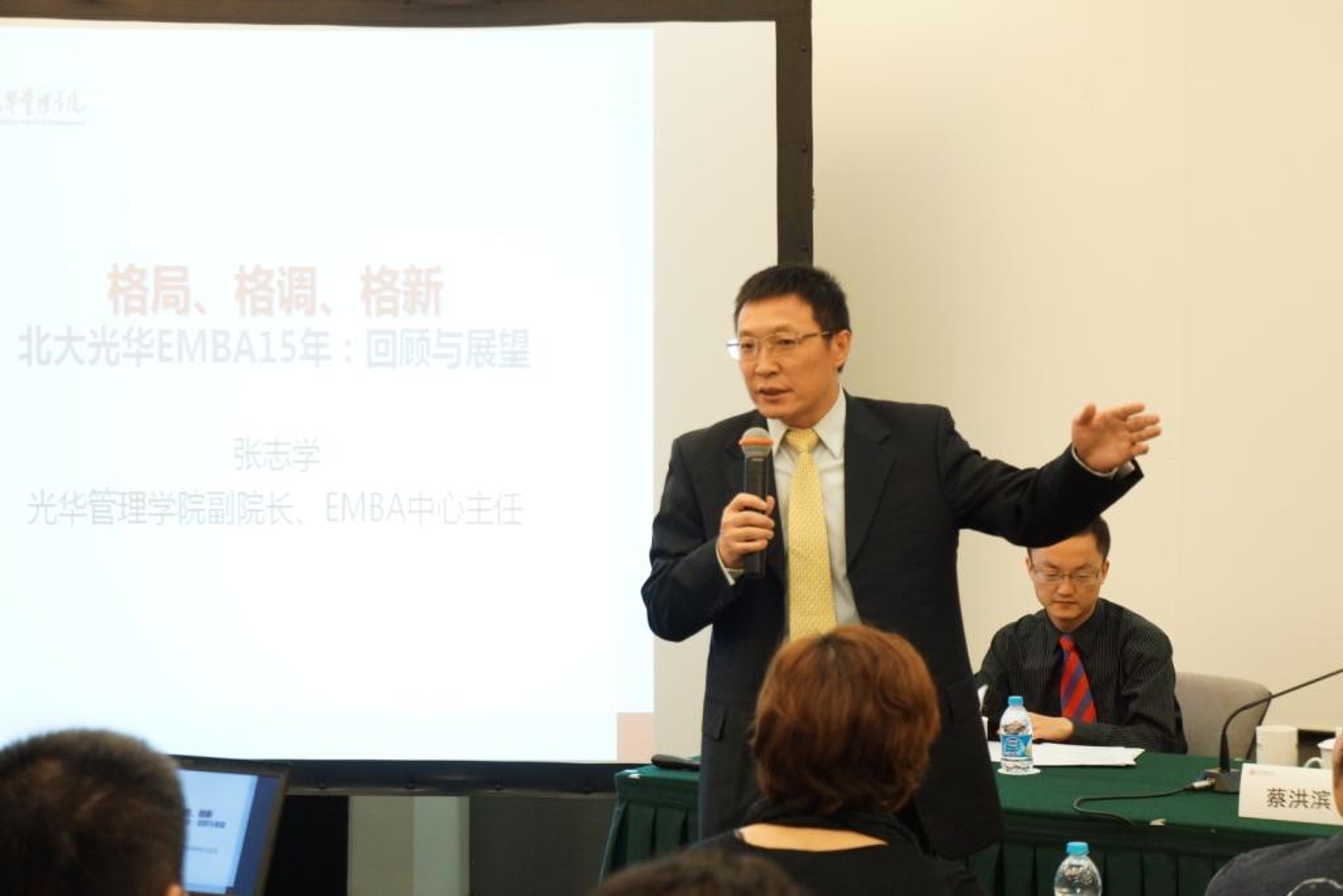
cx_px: 672
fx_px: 3059
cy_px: 448
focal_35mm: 82
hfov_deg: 24.8
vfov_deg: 16.7
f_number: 5.6
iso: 1600
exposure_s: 1/50
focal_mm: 55
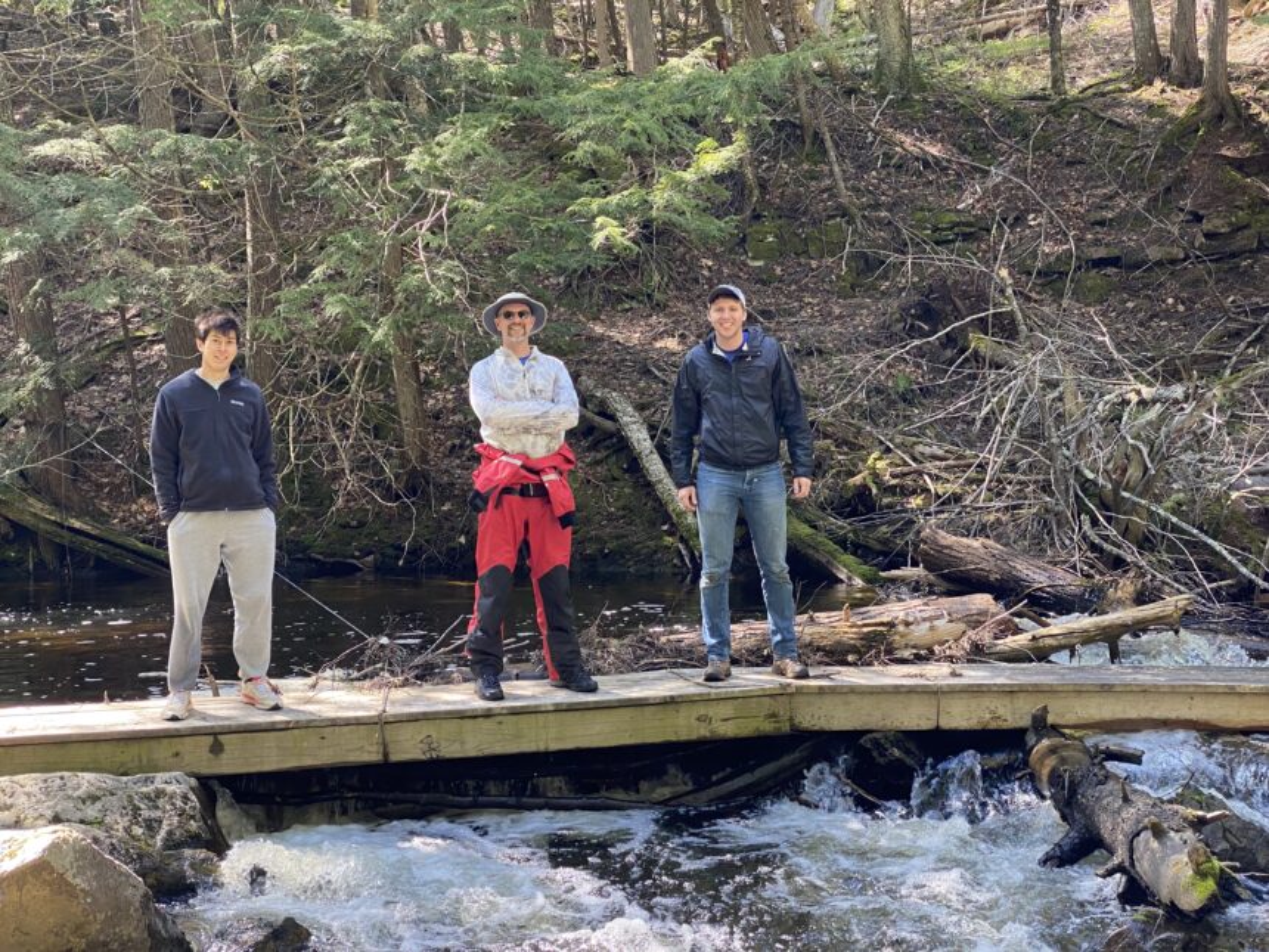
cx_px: 634
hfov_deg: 36.8
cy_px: 476
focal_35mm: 52
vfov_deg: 28.0
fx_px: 1906
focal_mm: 6
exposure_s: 1/122
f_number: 2
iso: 50
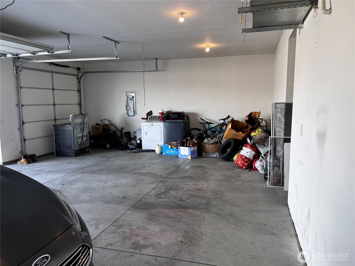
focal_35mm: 26
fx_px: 267
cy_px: 133
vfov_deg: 53.1
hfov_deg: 67.3
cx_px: 178
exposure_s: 1/121
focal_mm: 5.7
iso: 50
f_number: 1.5
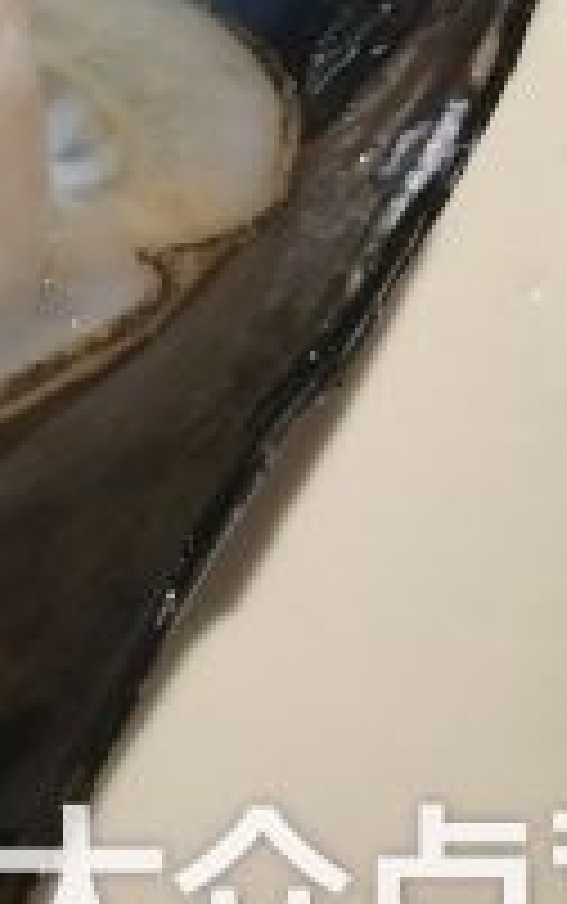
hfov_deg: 10.7
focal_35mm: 107
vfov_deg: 18.8
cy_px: -52
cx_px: -729
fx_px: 2640
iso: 64
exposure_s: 1/33
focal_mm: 4.15
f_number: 2.2
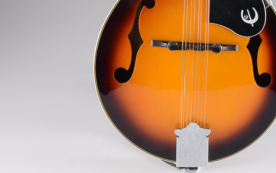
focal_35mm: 88
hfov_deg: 23.4
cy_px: -93
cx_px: 201
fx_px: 662
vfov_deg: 13.9
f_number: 7.1
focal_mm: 26
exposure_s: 1/60
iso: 100
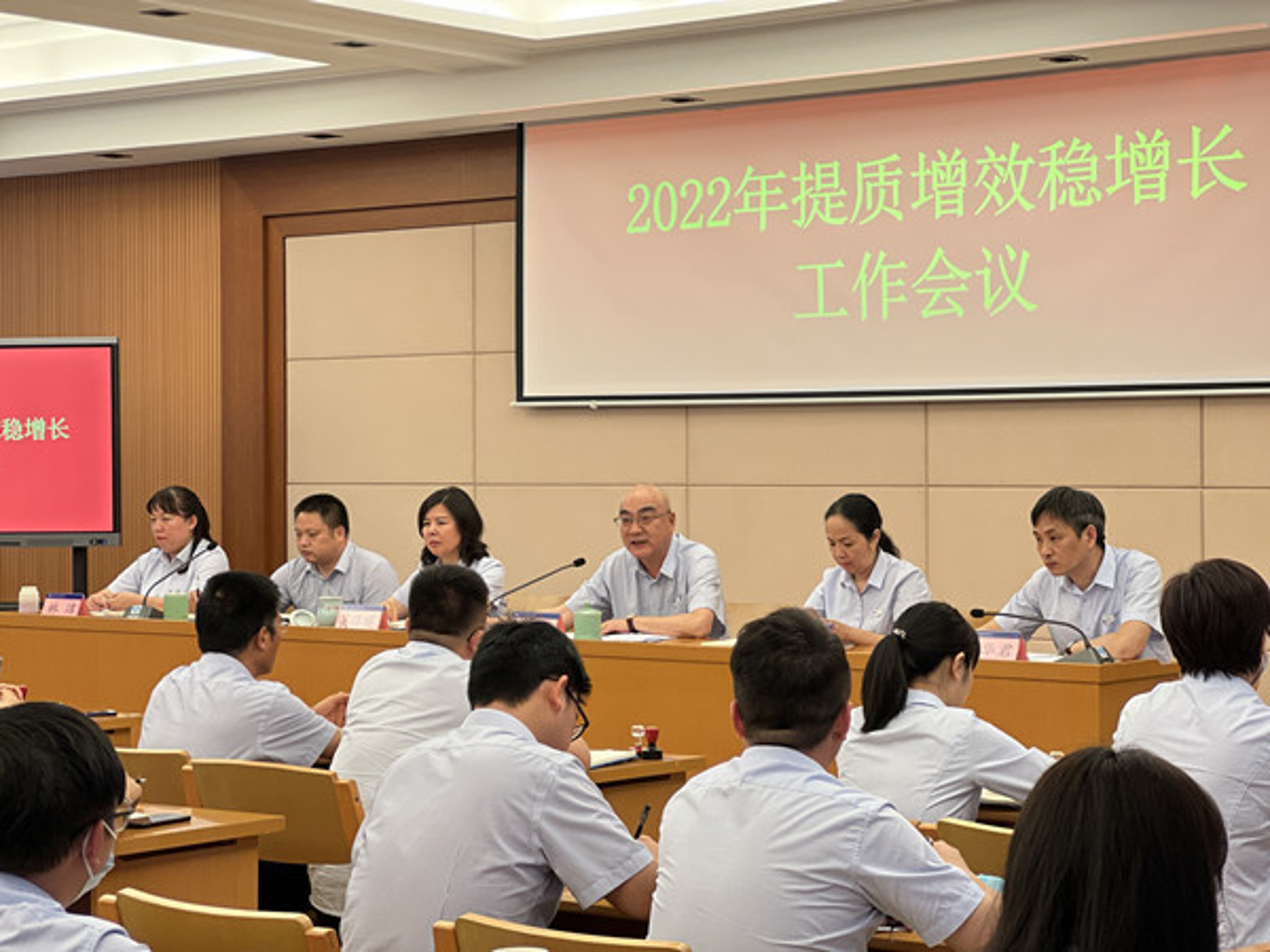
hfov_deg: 25.3
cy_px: 476
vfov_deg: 19.1
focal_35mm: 77
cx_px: 635
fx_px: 2825
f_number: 2.8
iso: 125
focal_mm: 9
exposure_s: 1/33
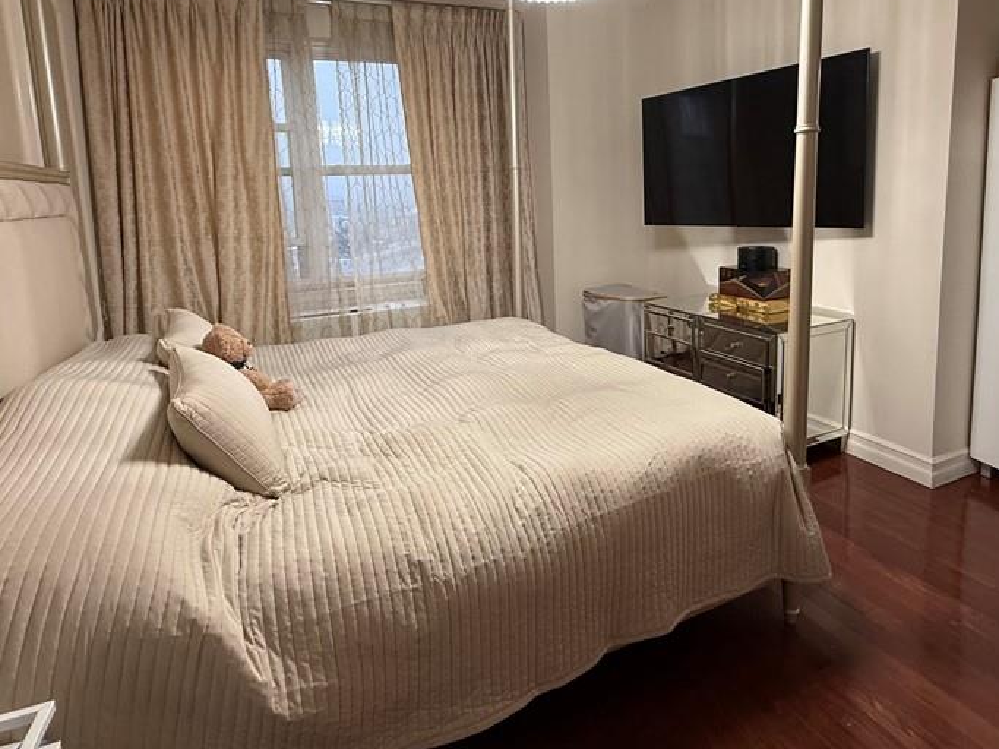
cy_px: 281
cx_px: 527
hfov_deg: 78.9
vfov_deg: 62.5
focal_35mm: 21
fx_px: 606
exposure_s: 1/60
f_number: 2.2
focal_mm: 2.22
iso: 200
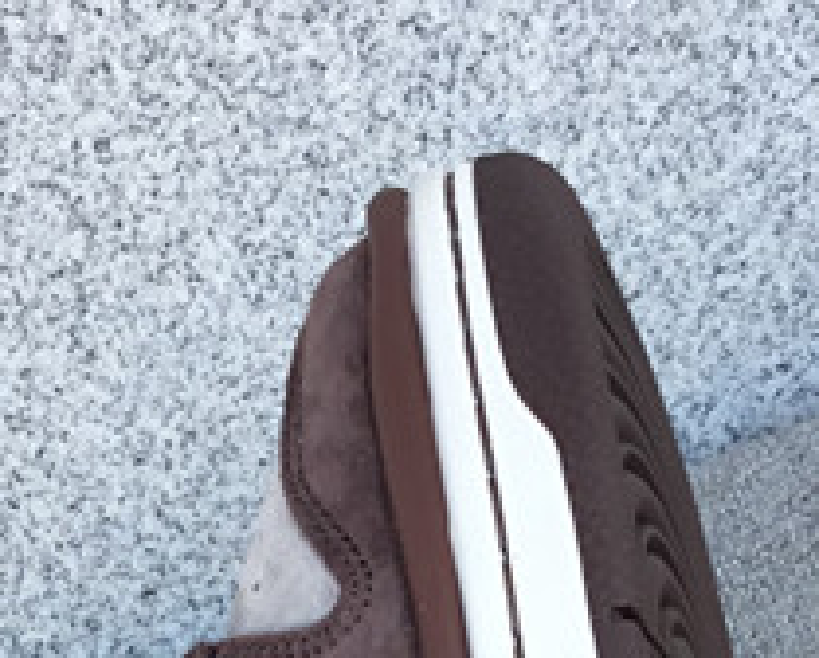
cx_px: 443
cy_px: 1197
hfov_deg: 14.8
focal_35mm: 130
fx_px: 3157
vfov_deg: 11.1
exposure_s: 1/110
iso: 25
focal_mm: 3.3
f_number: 2.4
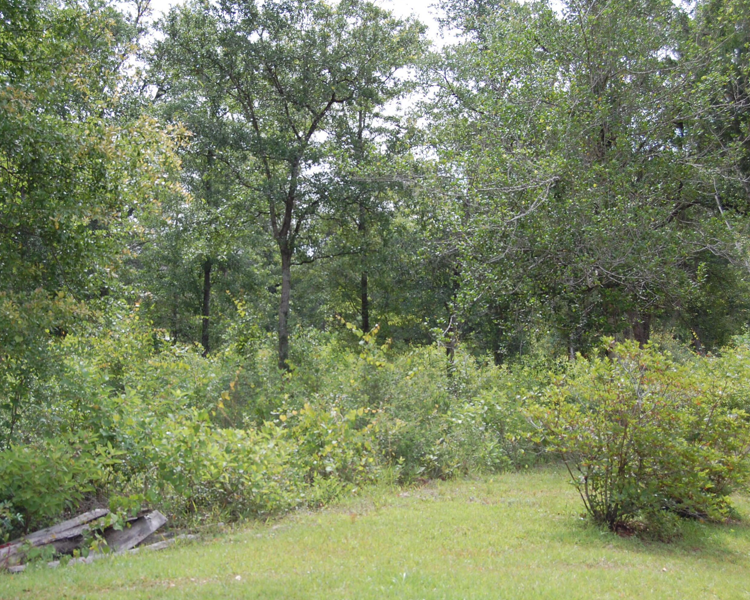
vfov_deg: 26.2
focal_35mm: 58
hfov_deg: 32.4
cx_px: 309
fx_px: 1288
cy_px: 300
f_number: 8
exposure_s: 1/250
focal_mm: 34
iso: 200
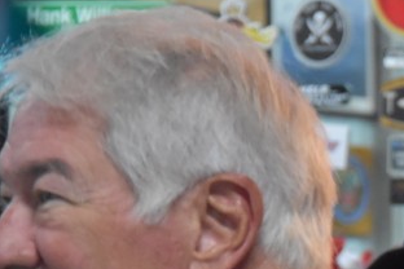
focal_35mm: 443
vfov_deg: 3.1
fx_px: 4971
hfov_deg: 4.6
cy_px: 246
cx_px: 600
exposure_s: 1/125
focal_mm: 80
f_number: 5.3
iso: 2500
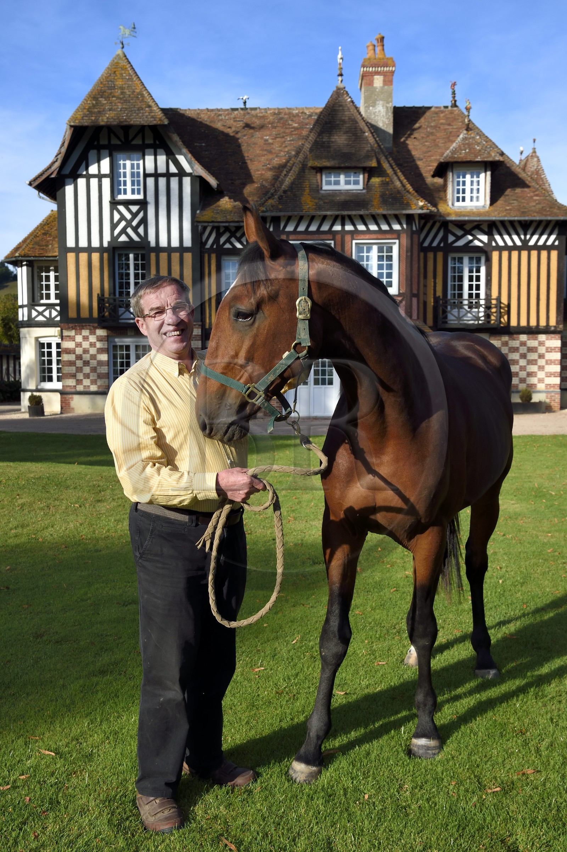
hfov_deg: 33.4
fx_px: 946
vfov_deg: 48.5
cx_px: 284
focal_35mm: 40
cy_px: 426
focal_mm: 40
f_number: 10
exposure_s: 1/320
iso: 200
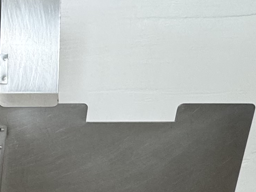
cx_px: -181
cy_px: 58
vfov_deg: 19.1
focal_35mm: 77
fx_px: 570
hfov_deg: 19.9
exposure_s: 1/100
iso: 125
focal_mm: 2.22
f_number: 2.2
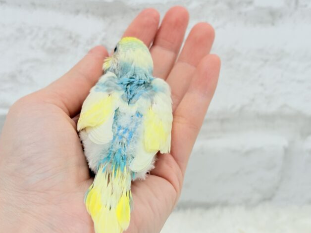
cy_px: 118
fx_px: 476
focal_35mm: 53
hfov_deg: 36.2
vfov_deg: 27.5
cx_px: 155
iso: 64
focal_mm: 5.96
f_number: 1.6
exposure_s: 1/100
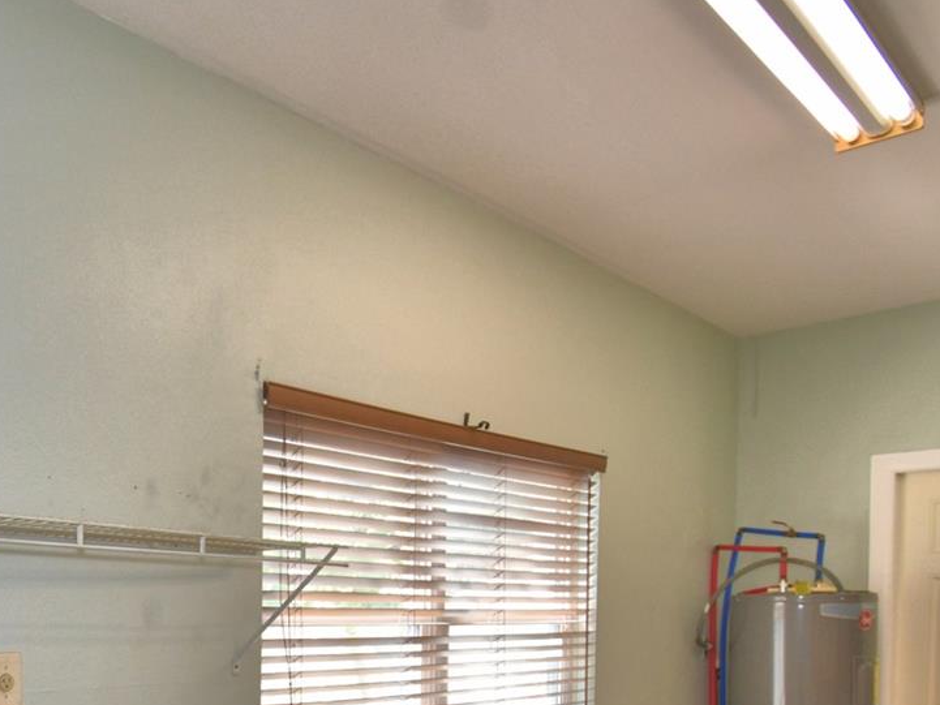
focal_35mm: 32
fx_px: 869
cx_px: 150
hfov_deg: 52.1
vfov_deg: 41.0
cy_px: 627
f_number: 4.5
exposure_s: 1/60
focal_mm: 10
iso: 160
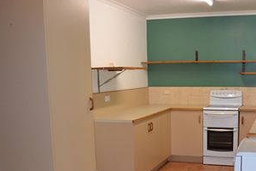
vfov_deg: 28.2
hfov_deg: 41.1
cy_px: 131
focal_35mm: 47
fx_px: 334
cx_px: 182
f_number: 3.8
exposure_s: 1/60
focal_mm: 20
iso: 1250
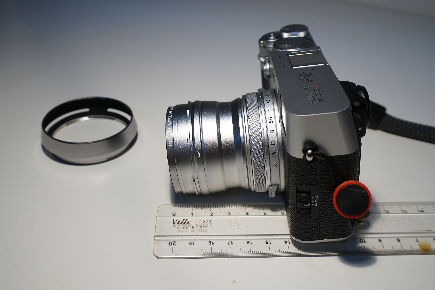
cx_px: 218
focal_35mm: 35
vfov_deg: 37.9
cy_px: 145
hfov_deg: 54.4
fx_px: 423
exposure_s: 1/60
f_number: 10
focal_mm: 35
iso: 1250
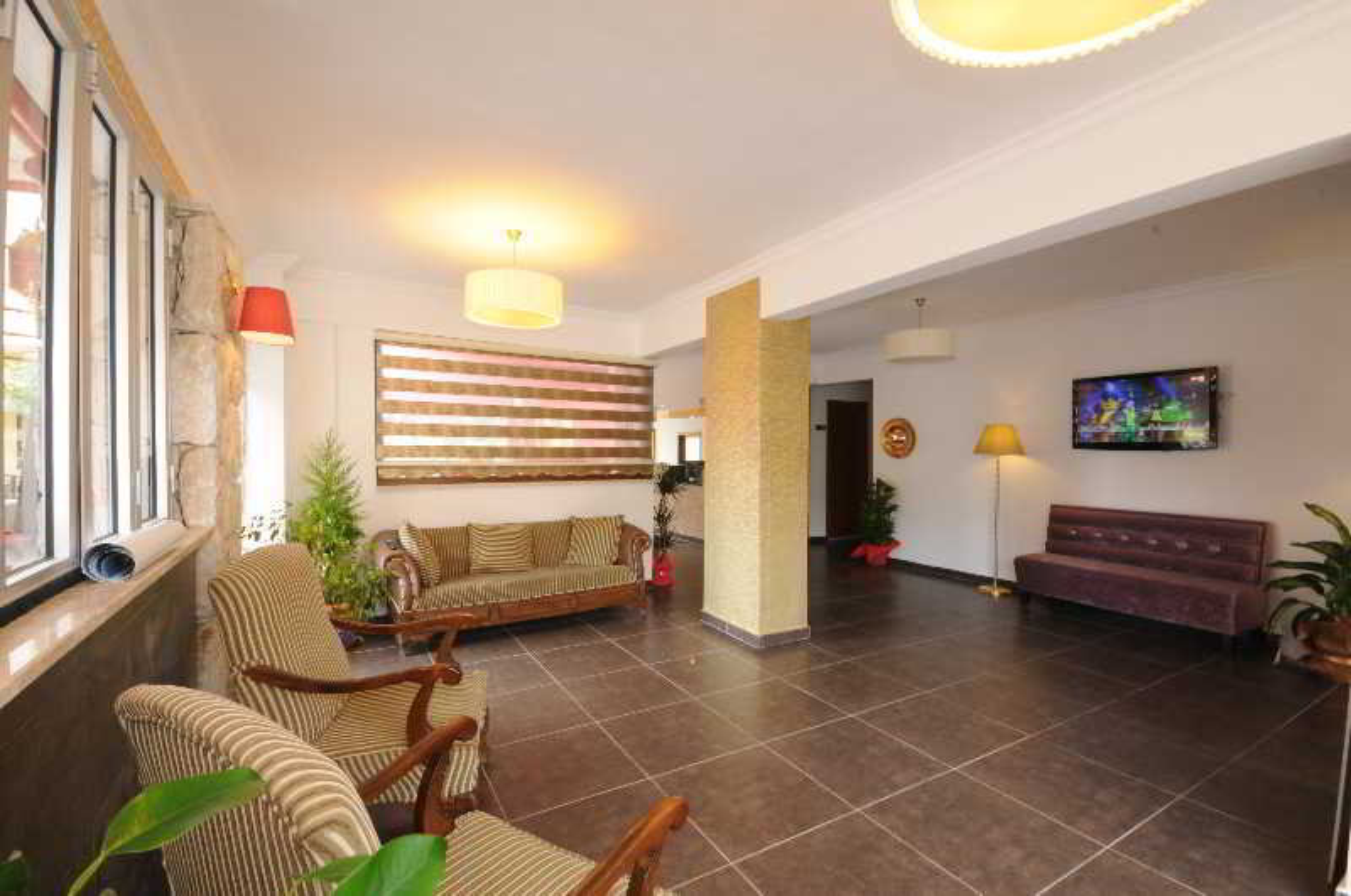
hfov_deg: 100.5
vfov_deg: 77.2
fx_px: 562
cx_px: 676
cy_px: 448
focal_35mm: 15
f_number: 16
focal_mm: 10
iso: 200
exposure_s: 1/1.3
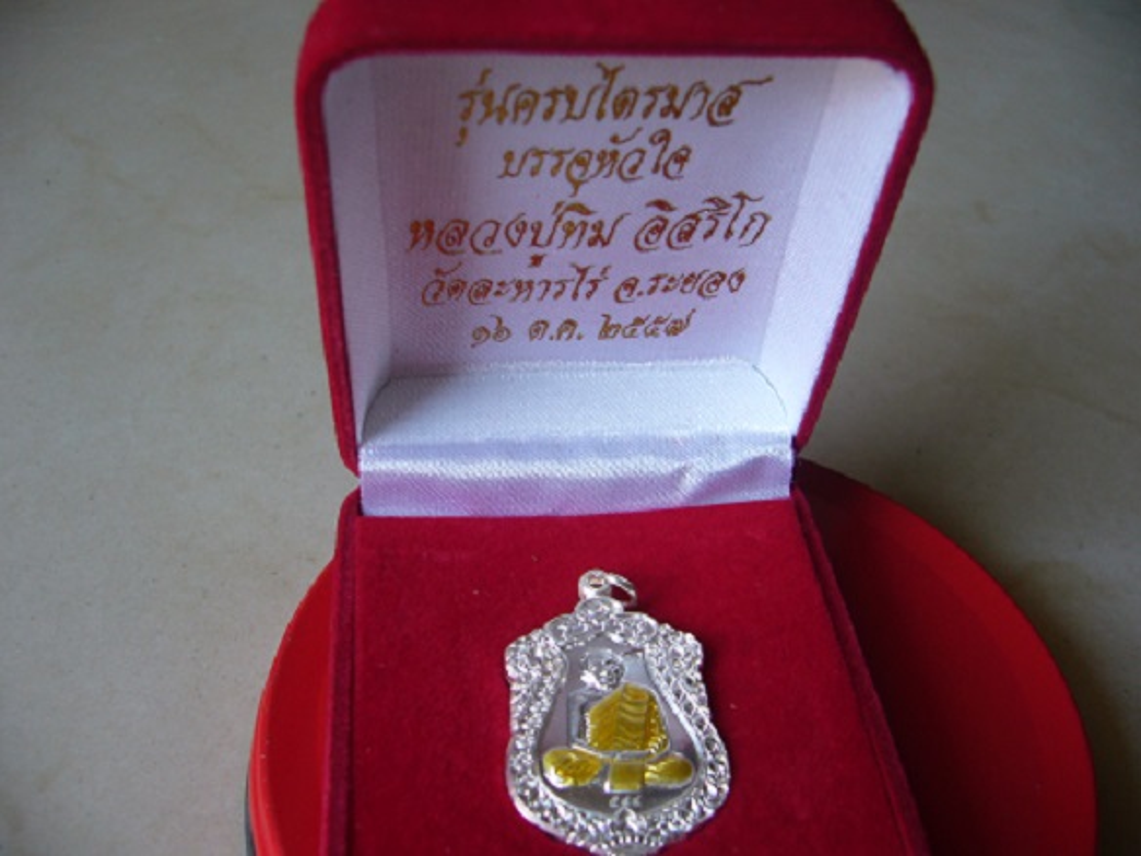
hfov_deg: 52.6
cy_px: 428
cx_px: 570
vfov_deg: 40.7
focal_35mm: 35
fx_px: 1154
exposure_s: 1/40
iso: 80
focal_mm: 5.8
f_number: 2.8
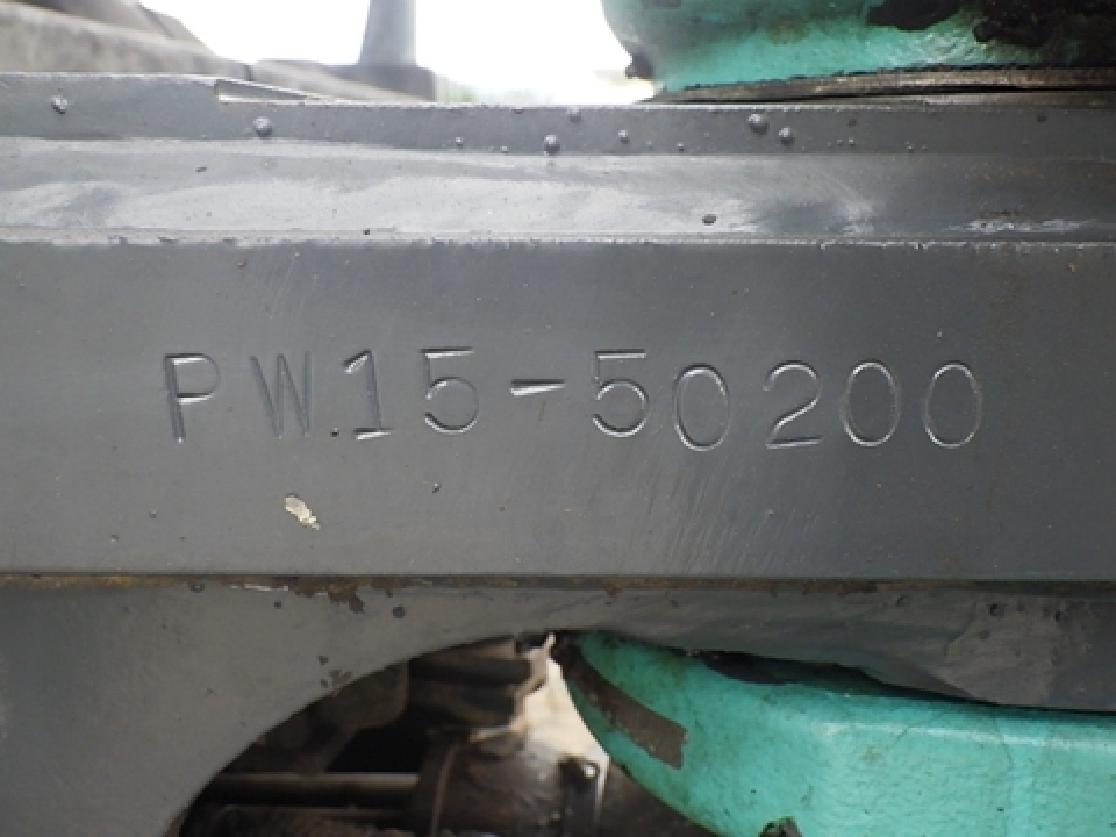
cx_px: 558
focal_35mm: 34
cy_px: 418
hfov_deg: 54.0
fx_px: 1096
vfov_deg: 41.8
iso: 250
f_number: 3.8
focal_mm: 6.1
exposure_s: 1/100
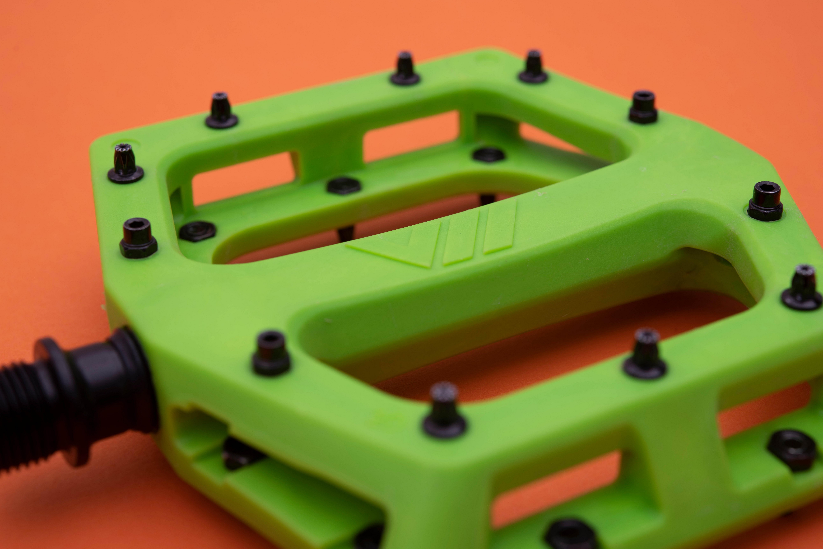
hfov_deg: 33.4
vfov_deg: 22.6
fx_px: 1372
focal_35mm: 60
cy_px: 274
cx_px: 412
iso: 80
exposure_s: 1/125
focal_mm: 60
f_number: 11
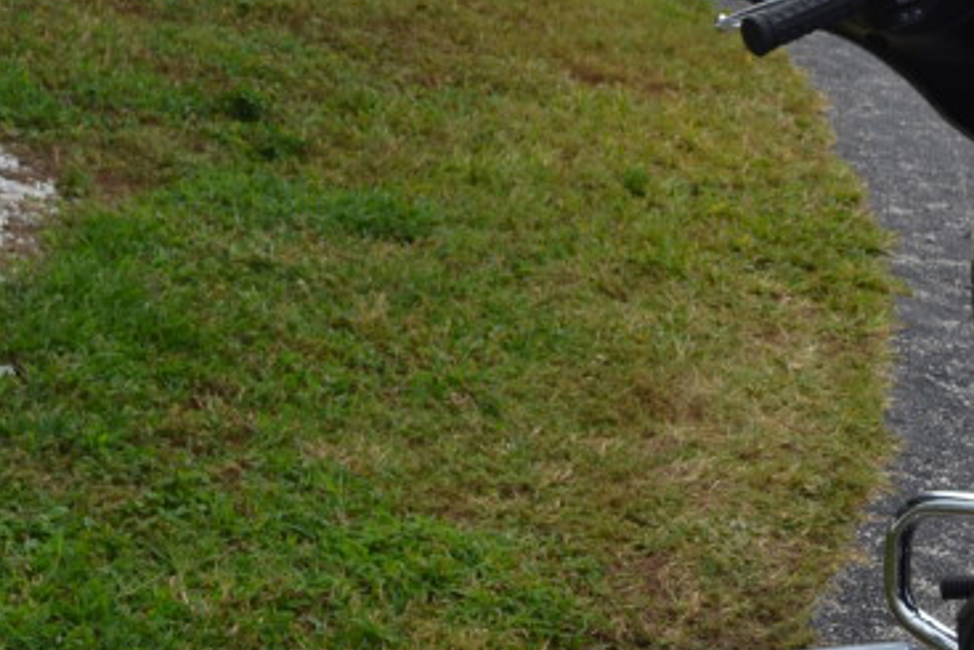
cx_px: 1197
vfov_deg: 13.7
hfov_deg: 19.5
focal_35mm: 98
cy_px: 706
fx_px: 2652
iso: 100
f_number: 8
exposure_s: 1/250
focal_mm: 20
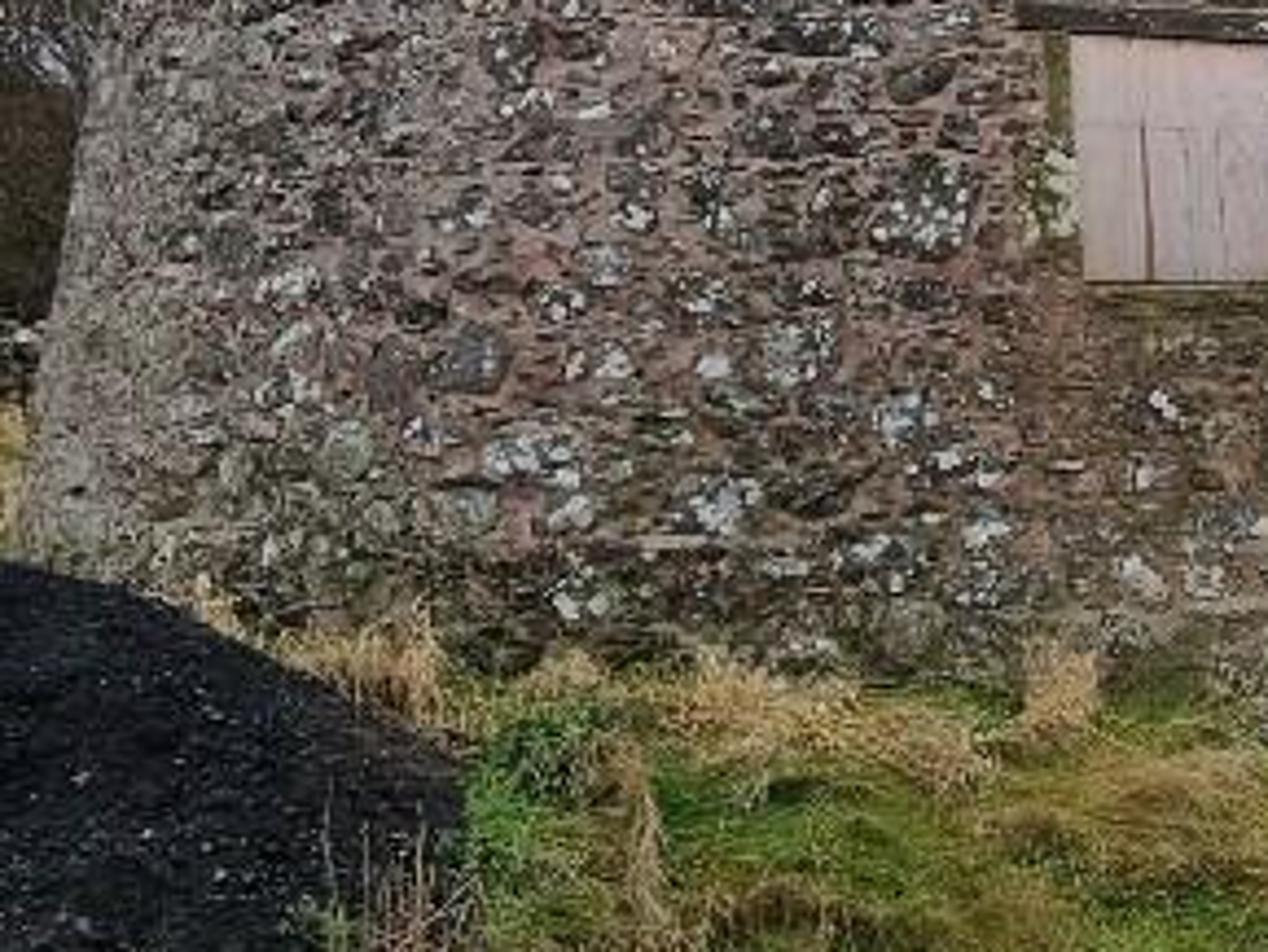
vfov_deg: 30.2
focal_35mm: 46
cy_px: 92
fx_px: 1686
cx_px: 908
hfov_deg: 40.4
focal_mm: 2.2
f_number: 2.2
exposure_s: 1/298
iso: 50
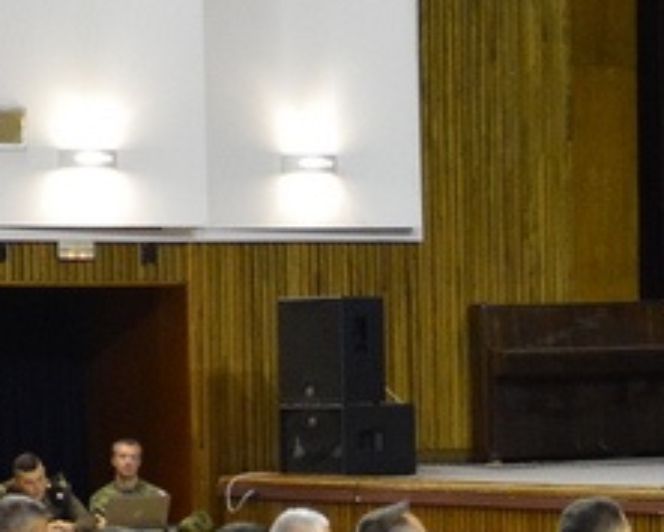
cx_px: 673
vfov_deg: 9.5
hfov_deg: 11.9
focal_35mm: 160
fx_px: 3138
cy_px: 699
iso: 2000
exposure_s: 1/30
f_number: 3.8
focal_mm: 21
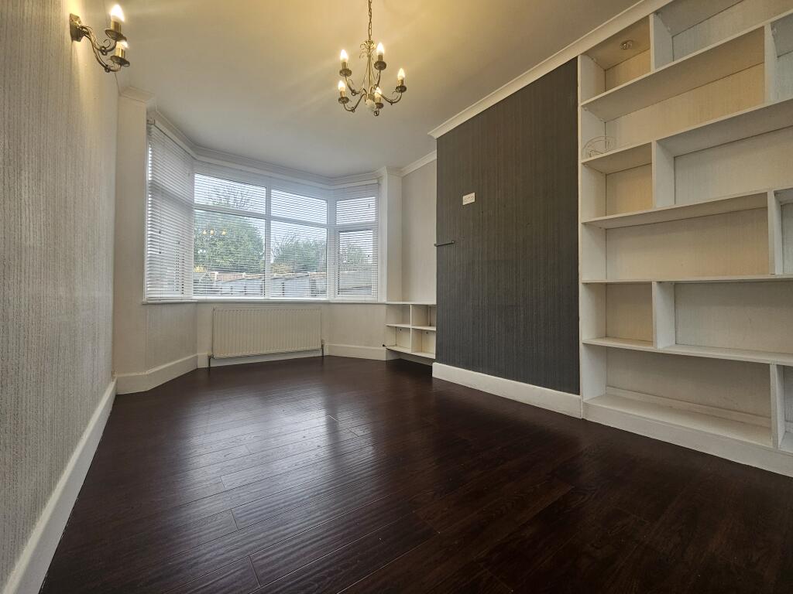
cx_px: 396
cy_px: 297
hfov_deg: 106.2
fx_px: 298
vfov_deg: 89.9
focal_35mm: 13
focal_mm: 2.2
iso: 80
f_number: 2.2
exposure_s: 1/100
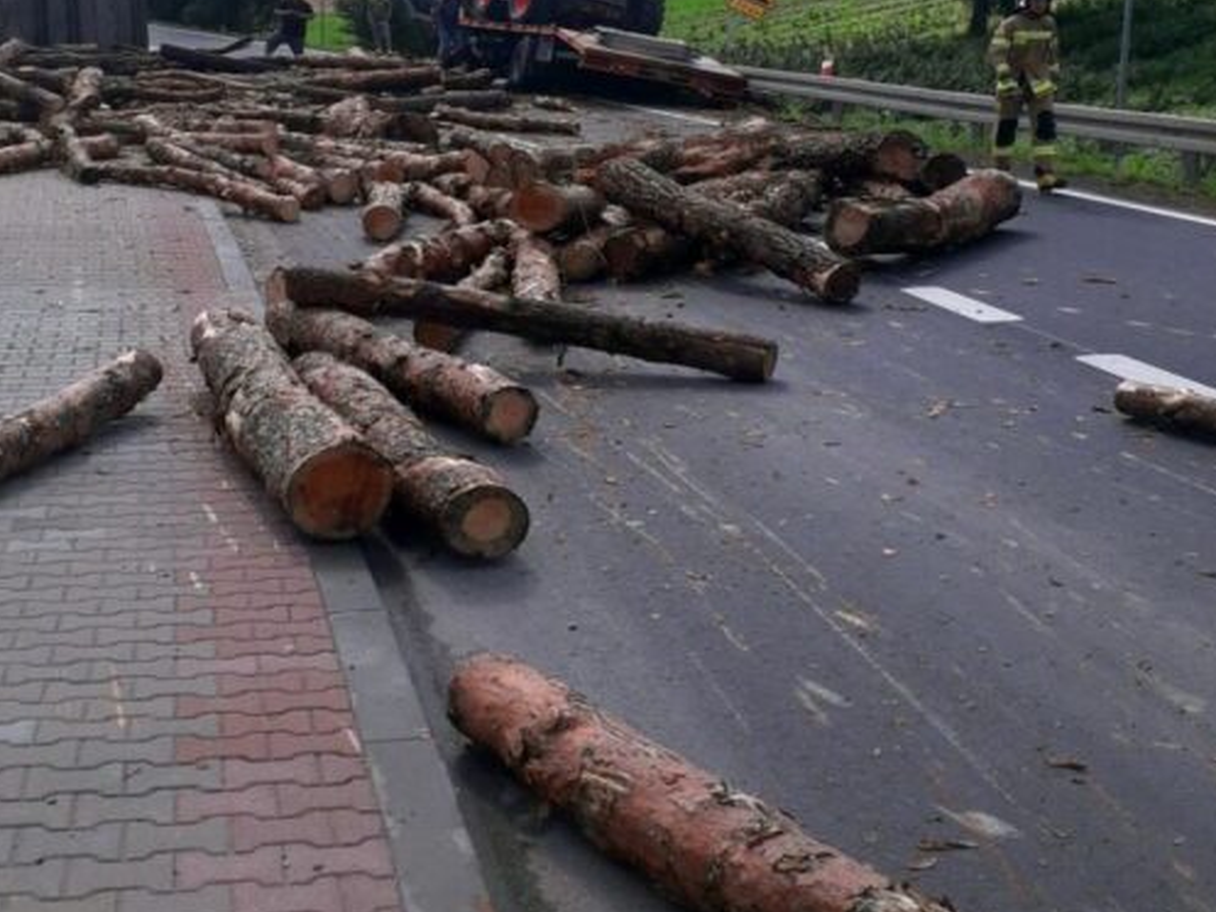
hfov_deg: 49.0
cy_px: 353
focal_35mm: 38
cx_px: 602
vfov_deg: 37.6
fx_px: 1335
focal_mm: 3.6
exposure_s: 1/1855
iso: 40
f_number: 1.9
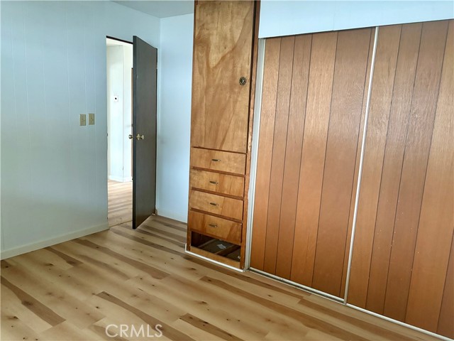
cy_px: 170
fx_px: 341
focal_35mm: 26
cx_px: 227
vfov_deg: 53.1
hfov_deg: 67.3
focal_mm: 5.96
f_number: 1.6
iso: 640
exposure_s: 1/40
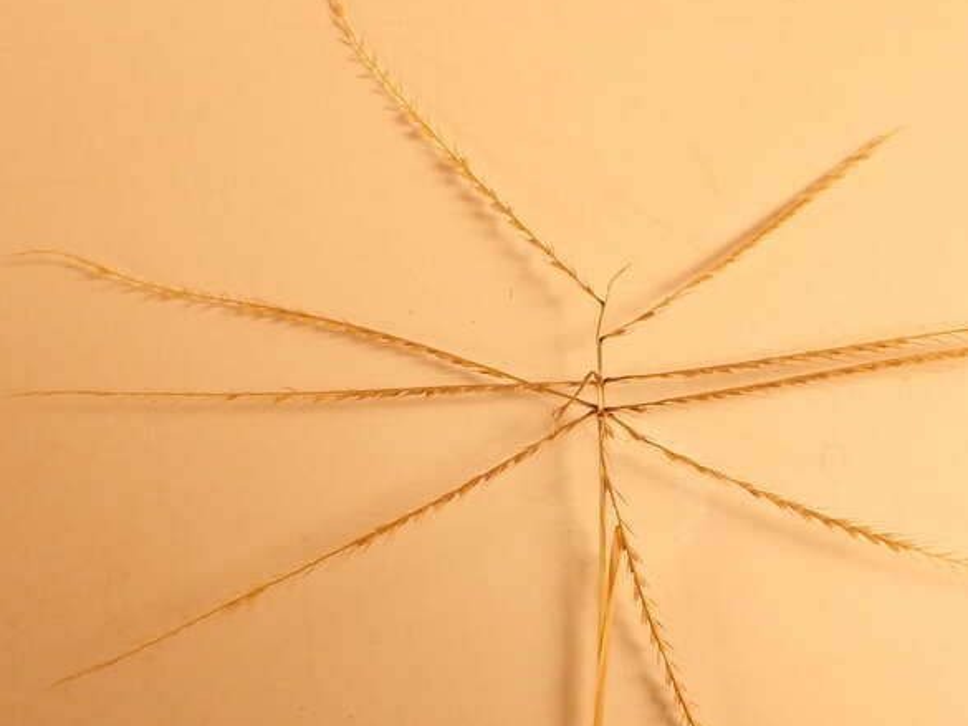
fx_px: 1147
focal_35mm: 41
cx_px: 594
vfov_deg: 34.9
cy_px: 460
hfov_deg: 45.4
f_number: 3.2
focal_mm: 5.4
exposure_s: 1/100
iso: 800
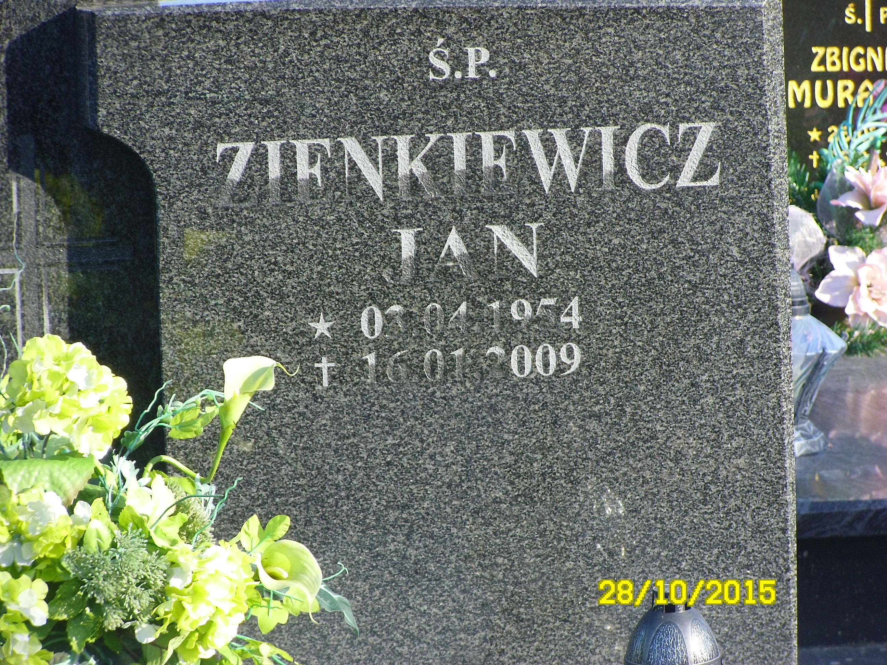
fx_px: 4587
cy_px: 332
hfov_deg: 11.0
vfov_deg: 8.3
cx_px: 444
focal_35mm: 179
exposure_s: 1/103
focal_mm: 32.26
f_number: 5.3
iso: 80
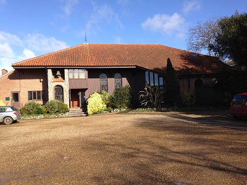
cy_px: 92
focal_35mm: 33
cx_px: 124
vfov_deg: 42.9
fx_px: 235
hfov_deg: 55.4
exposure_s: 1/985
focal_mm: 4.12
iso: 50
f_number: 2.4
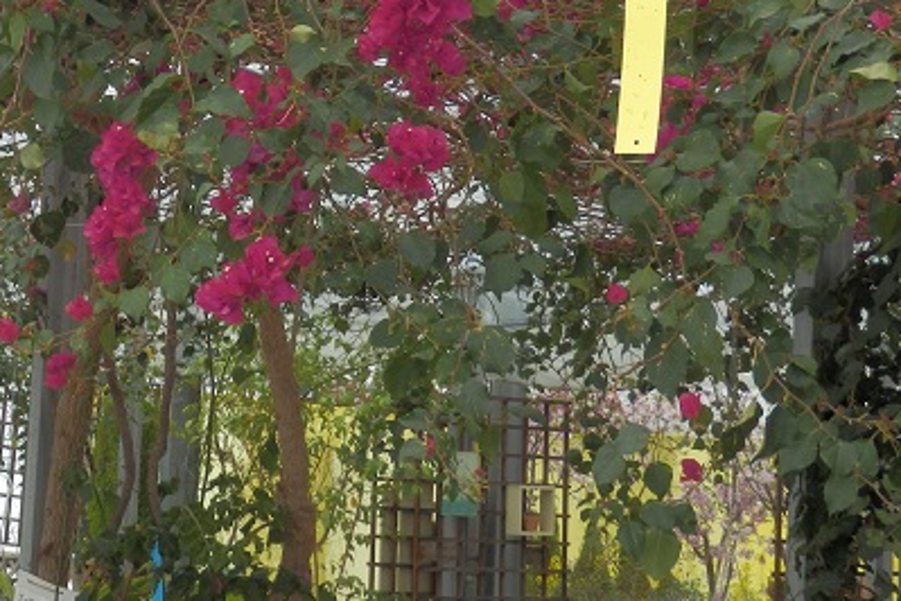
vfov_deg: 10.5
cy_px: 2
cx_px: 145
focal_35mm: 129
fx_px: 3228
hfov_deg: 15.8
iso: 125
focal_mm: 11.9
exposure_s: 1/100
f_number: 4.4
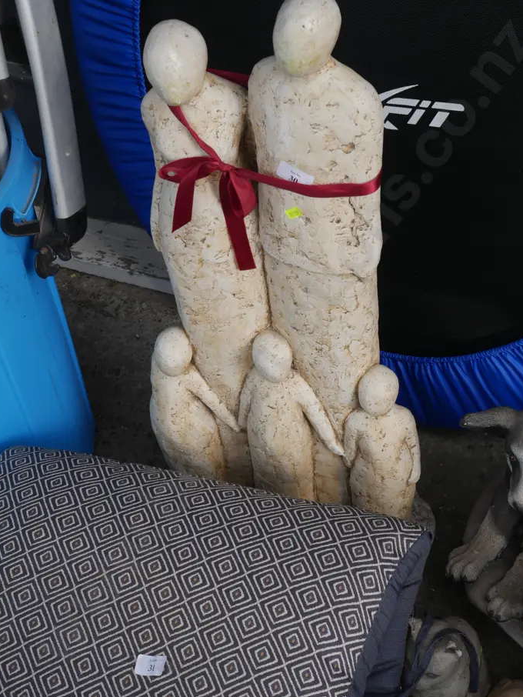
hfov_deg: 28.0
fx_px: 1047
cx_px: 286
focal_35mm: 52
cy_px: 345
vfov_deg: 36.8
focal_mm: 23
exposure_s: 1/200
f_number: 8
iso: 200
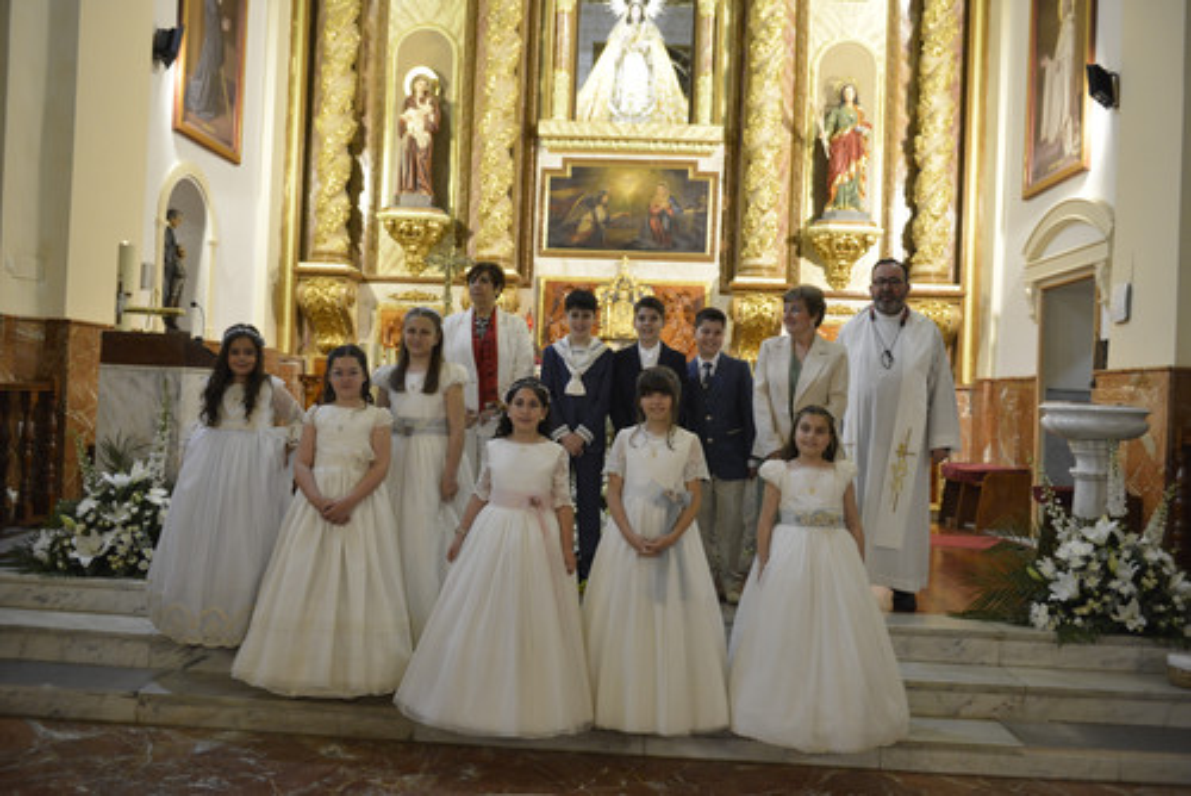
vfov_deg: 41.2
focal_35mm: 32
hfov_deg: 58.7
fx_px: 1059
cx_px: 596
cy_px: 398
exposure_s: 1/200
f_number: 3.2
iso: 2500
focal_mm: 32
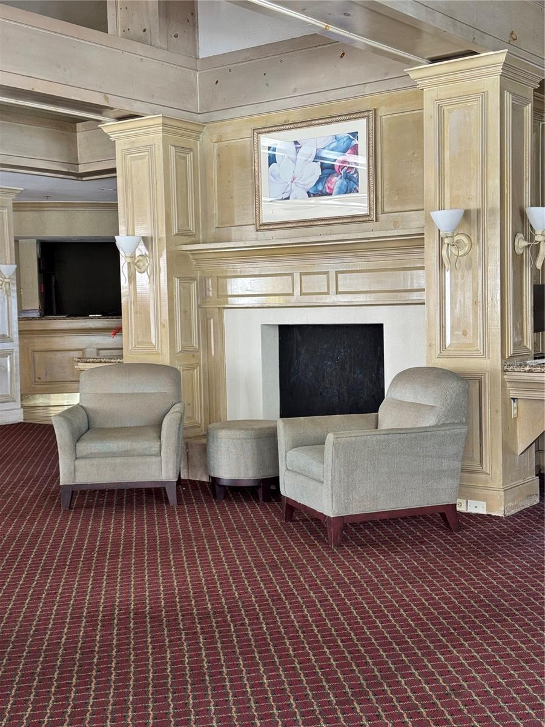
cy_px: 364
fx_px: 1008
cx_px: 272
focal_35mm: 48
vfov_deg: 39.7
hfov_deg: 30.3
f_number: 1.78
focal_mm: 6.76
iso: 125
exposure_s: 1/60
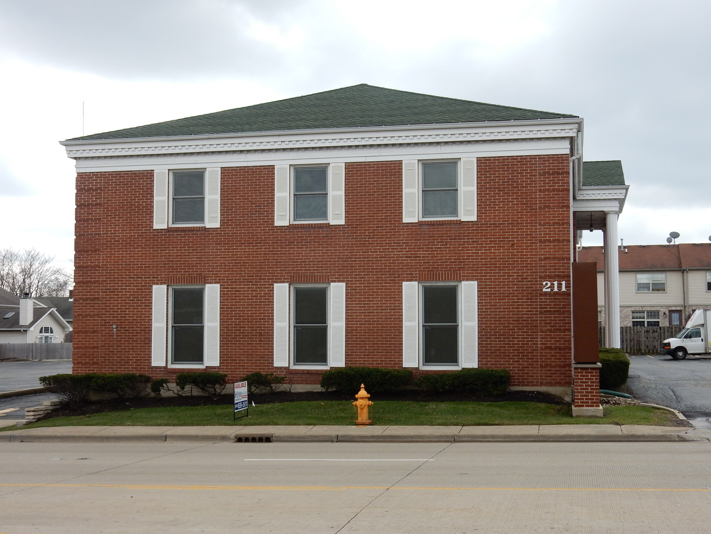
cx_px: 356
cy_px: 267
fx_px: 1048
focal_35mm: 51
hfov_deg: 37.5
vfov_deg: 28.6
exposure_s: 1/320
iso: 125
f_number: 4.5
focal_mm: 9
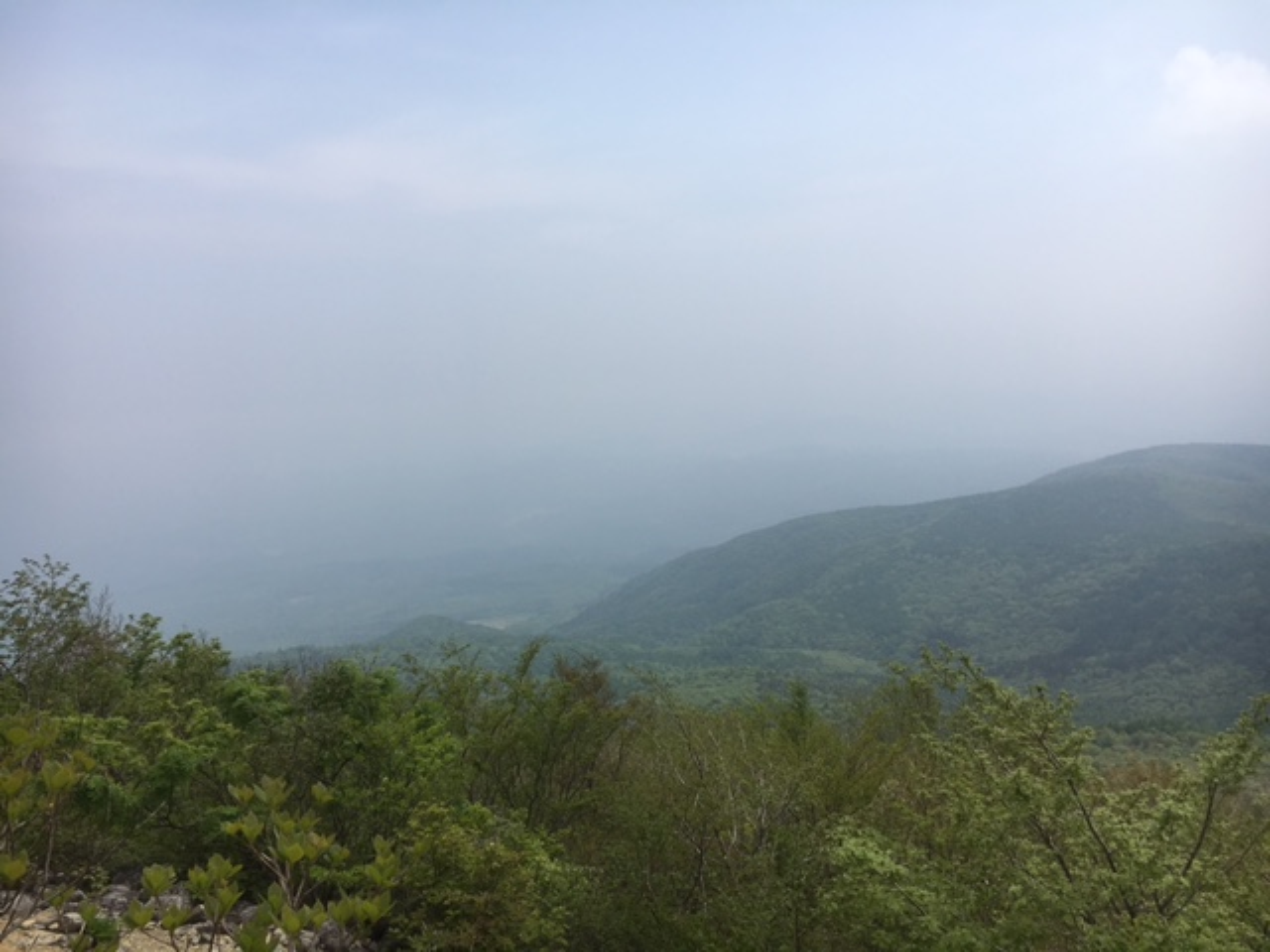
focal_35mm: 29
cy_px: 476
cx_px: 635
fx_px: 1064
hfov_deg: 61.7
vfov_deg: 48.2
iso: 25
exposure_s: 1/3205
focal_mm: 4.15
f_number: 2.2
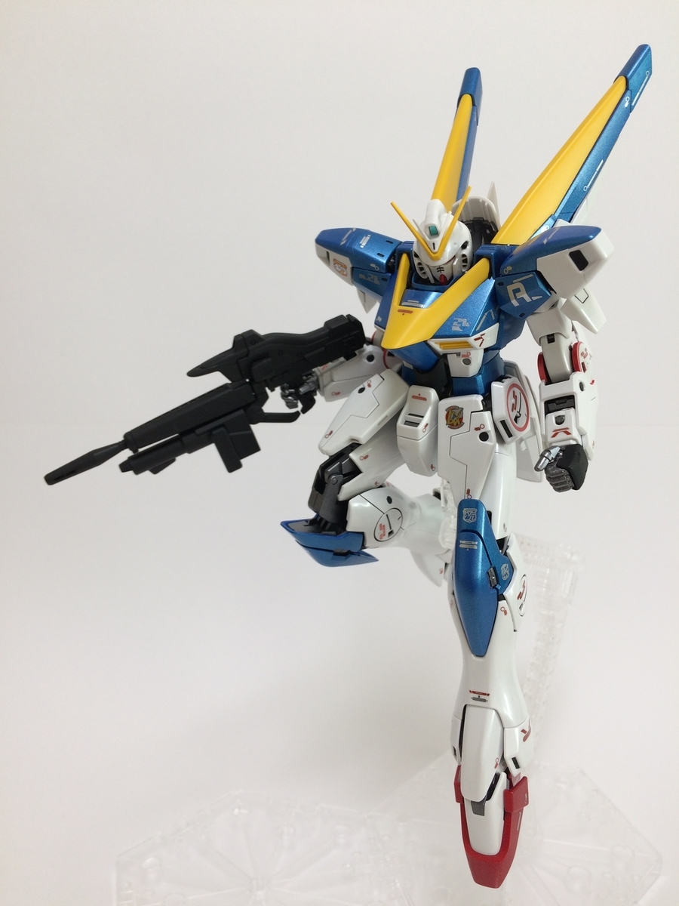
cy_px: 453
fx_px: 758
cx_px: 340
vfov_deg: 61.7
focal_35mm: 29
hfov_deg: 48.2
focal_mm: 4.15
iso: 40
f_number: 2.2
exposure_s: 1/60
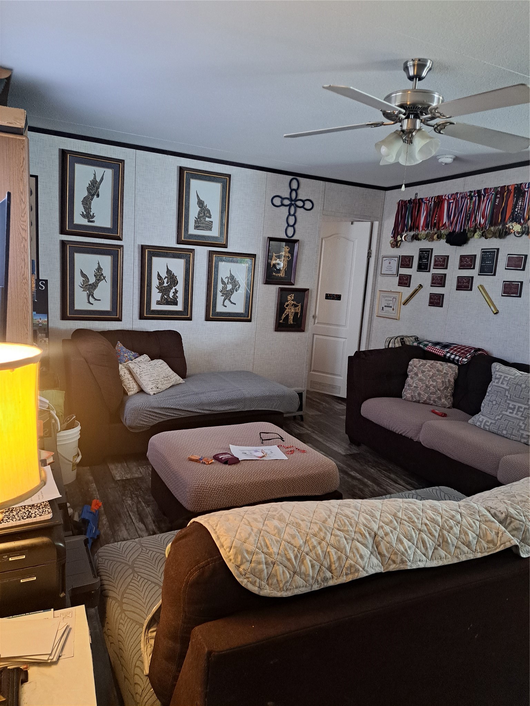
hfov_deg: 56.8
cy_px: 353
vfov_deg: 71.6
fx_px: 490
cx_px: 265
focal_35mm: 24
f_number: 1.8
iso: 320
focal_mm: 5.23
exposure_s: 1/60
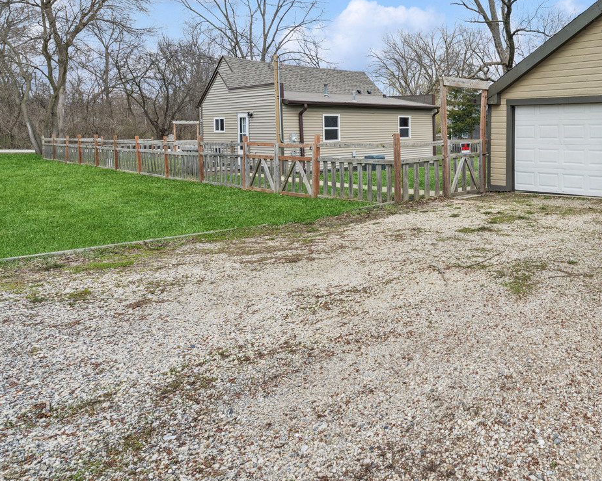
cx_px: 503
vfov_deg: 58.8
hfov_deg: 64.4
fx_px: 410
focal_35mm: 23
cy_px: 144
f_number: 8
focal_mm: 14
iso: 200
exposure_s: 1/160
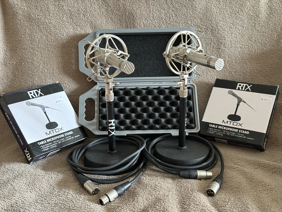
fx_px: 391
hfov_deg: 39.7
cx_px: 141
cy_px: 106
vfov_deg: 30.3
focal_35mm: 48
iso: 500
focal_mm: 6.76
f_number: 1.78
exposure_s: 1/40
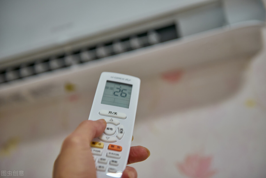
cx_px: 133
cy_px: 89
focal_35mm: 50
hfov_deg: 39.6
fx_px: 370
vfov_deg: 27.0
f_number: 2.8
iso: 400
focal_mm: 50
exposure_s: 1/60
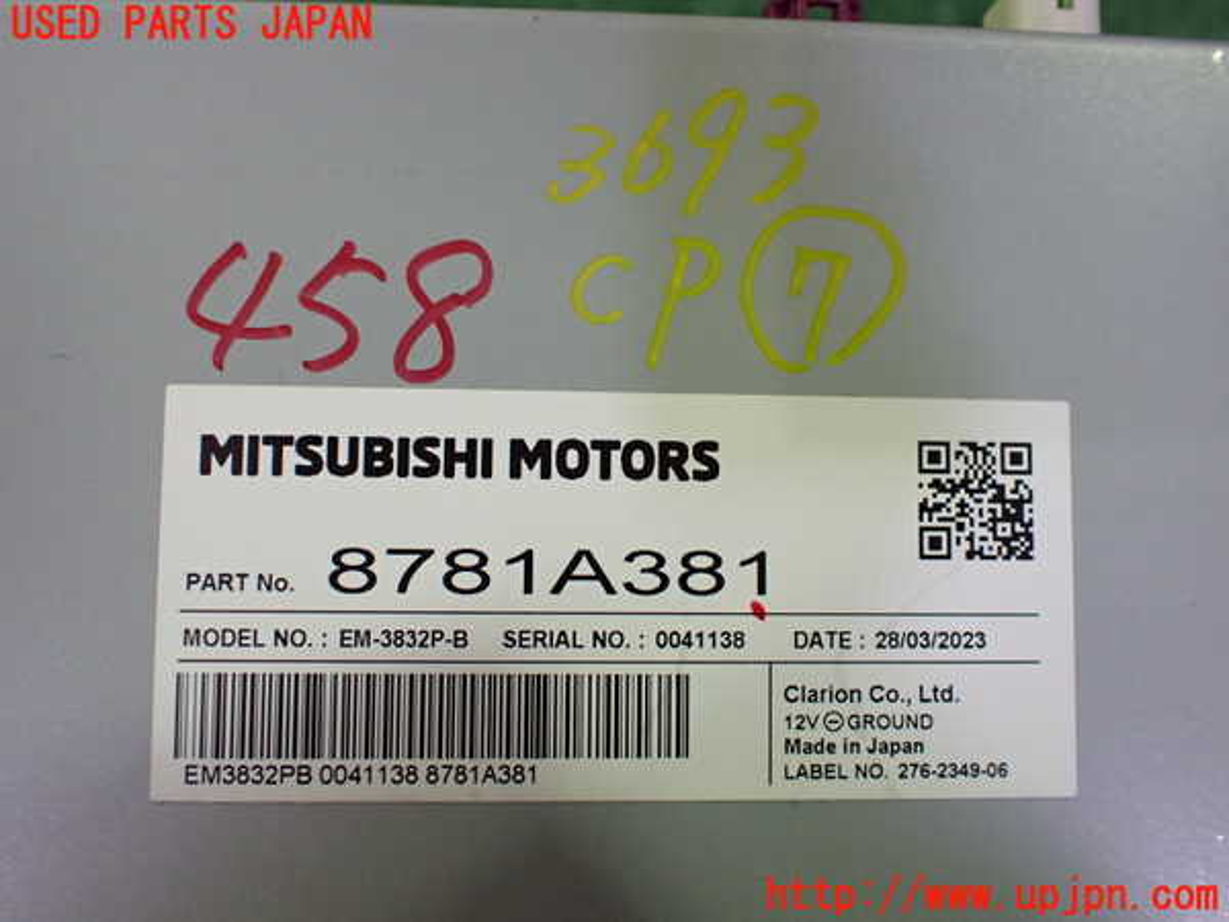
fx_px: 1065
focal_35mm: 30
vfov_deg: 46.8
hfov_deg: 60.0
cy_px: 461
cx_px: 614
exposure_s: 1/125
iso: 800
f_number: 2.3
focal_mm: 5.4
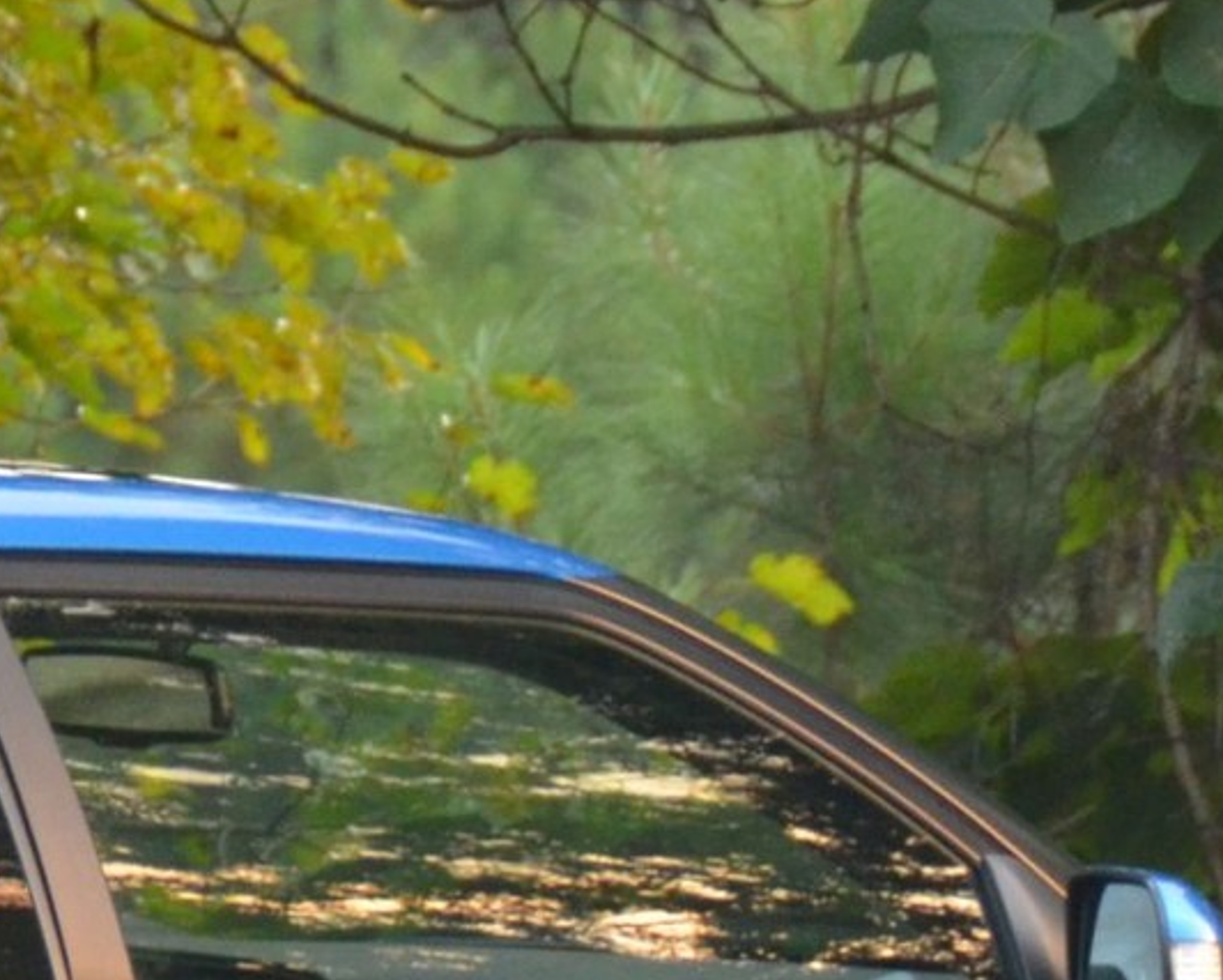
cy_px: 1136
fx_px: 32270
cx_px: -359
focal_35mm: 891
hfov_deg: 2.2
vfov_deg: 1.7
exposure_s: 1/60
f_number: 5.6
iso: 1600
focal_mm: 135
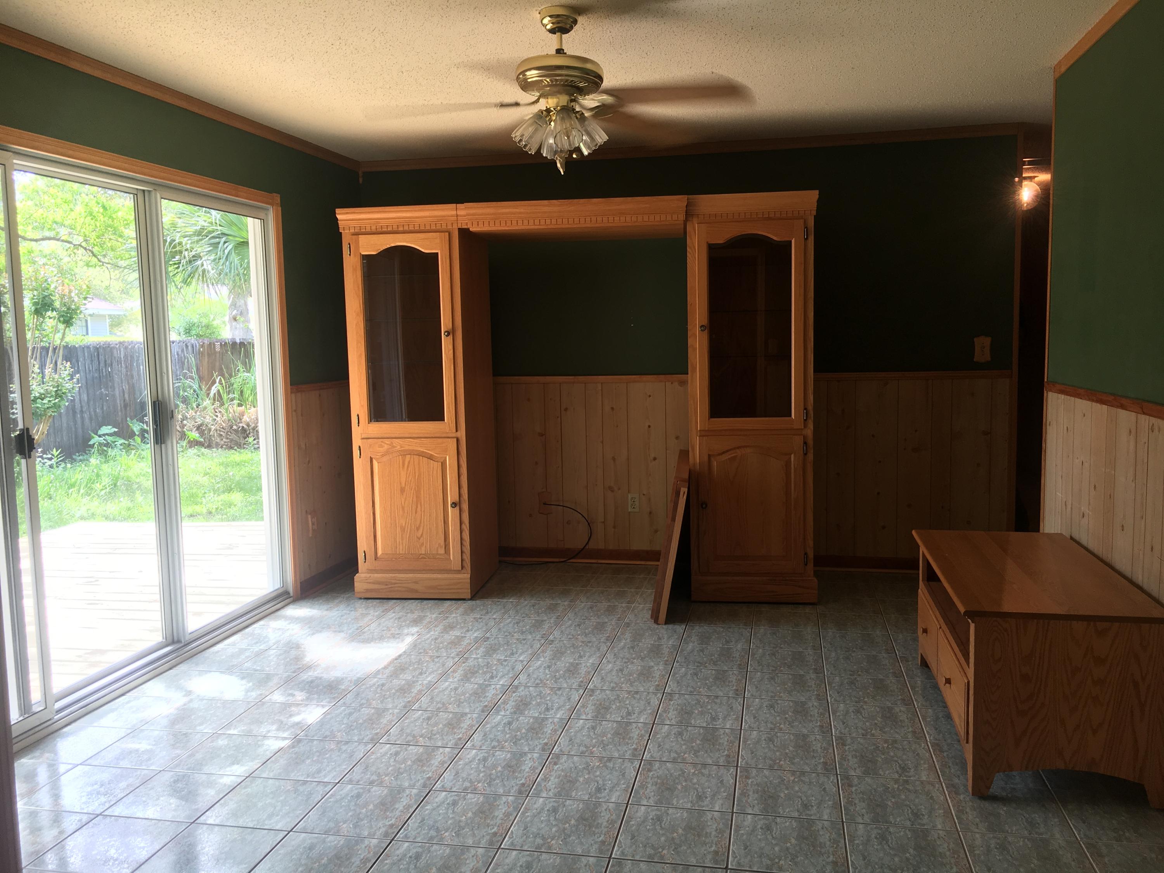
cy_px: 436
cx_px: 582
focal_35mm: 29
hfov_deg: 61.7
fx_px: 975
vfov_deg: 48.2
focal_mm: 4.15
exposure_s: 1/40
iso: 25
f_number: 2.2
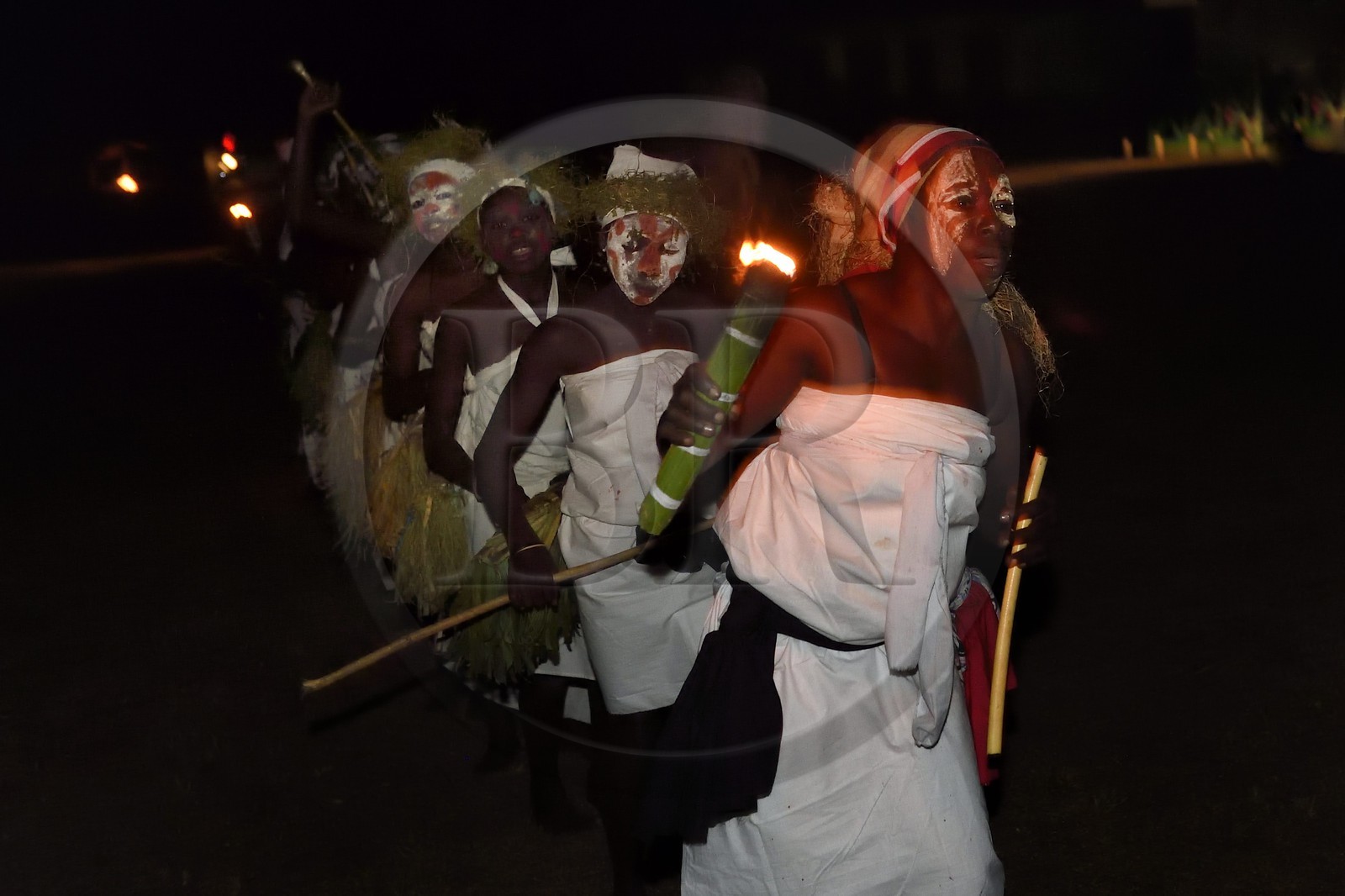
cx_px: 672
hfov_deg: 50.7
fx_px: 1419
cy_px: 448
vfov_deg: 35.0
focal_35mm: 38
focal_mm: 38
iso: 6400
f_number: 4
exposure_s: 1/60
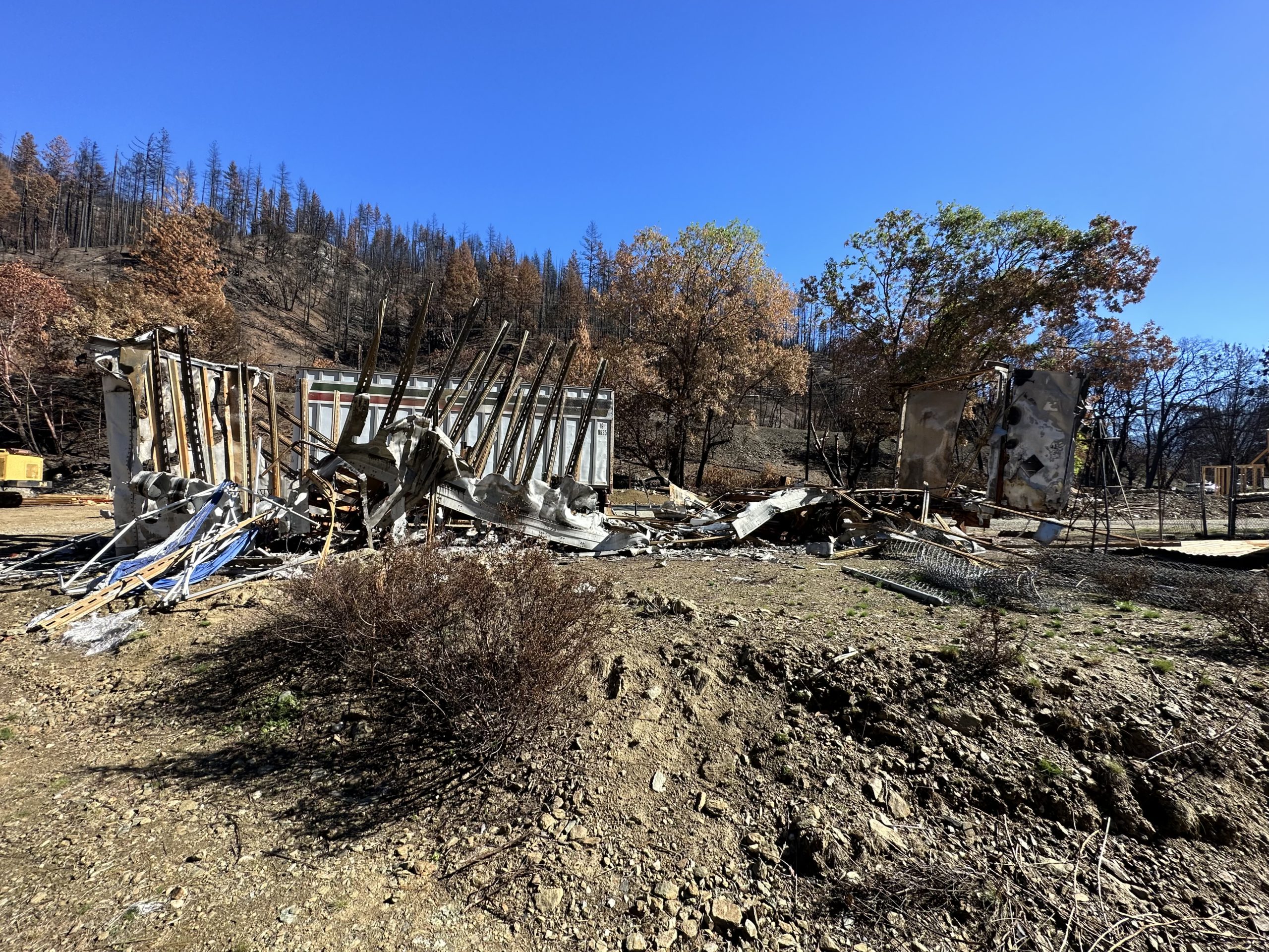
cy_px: 476
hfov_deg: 102.1
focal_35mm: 14
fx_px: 513
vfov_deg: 85.7
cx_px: 634
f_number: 2.2
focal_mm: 2.22
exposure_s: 1/703
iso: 40
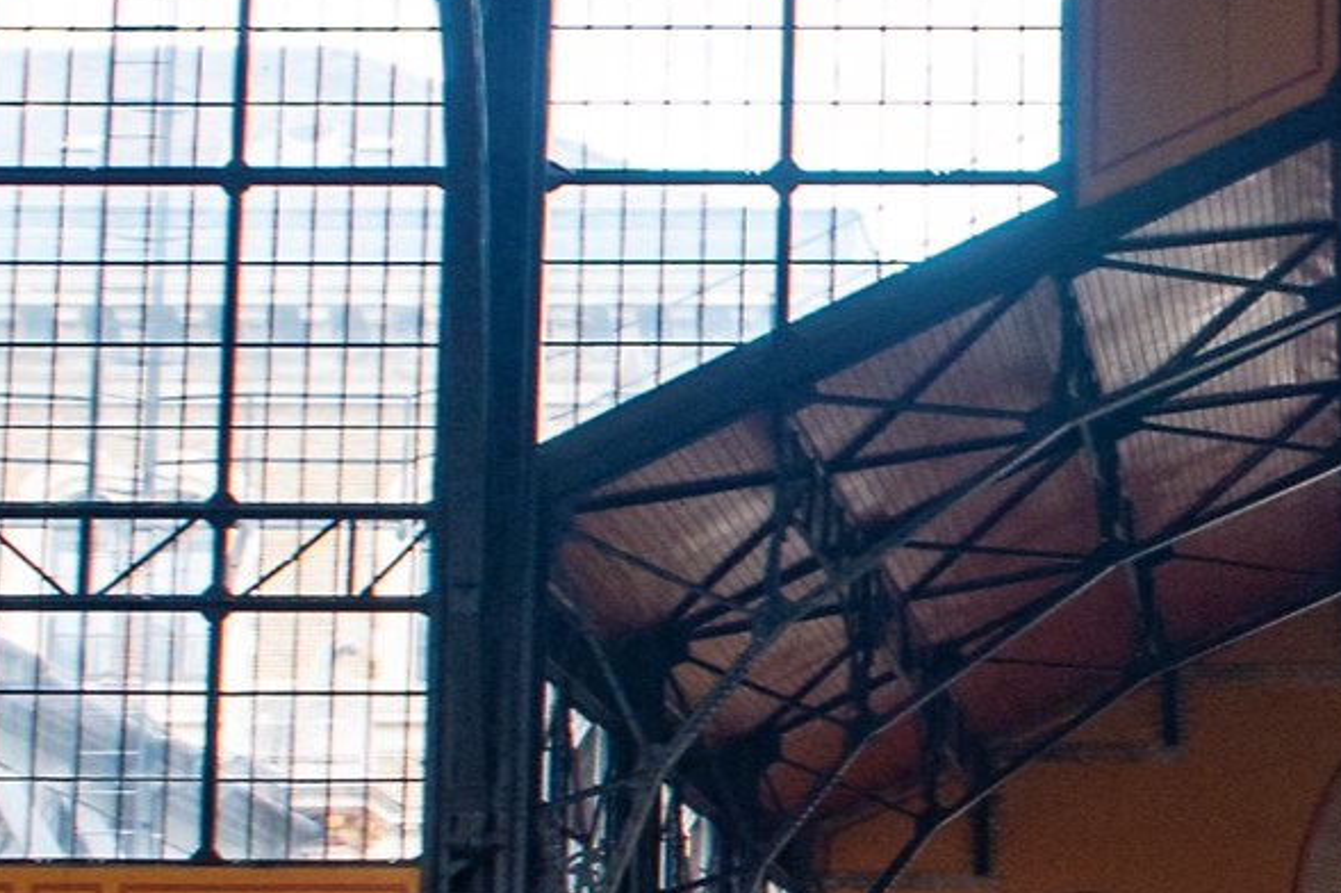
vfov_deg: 12.0
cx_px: 1698
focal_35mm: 114
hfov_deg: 17.0
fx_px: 4244
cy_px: 526
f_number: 3.5
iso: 800
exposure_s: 1/500
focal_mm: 28
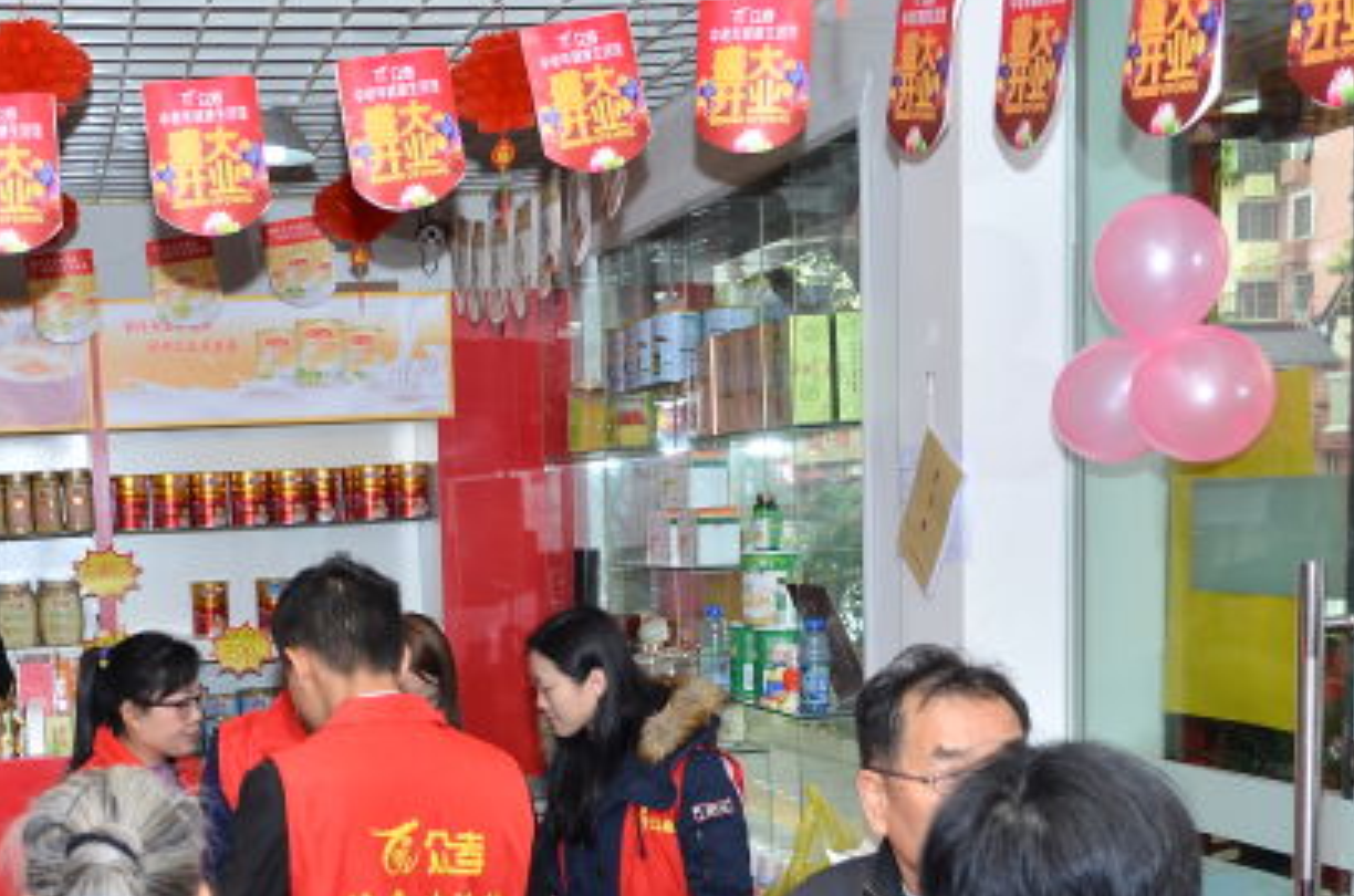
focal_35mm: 53
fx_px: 1989
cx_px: 305
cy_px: 773
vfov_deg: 24.8
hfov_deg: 36.5
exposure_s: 1/125
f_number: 3.5
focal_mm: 18
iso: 125
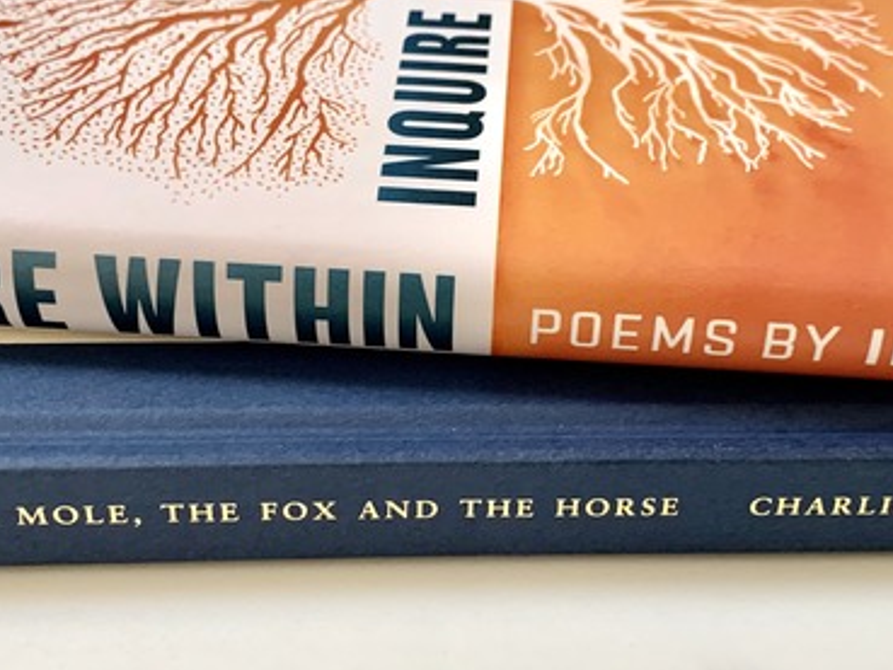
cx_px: 450
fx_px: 1419
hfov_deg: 34.9
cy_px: 333
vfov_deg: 26.6
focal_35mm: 55
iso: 100
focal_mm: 4.25
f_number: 1.8
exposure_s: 1/93
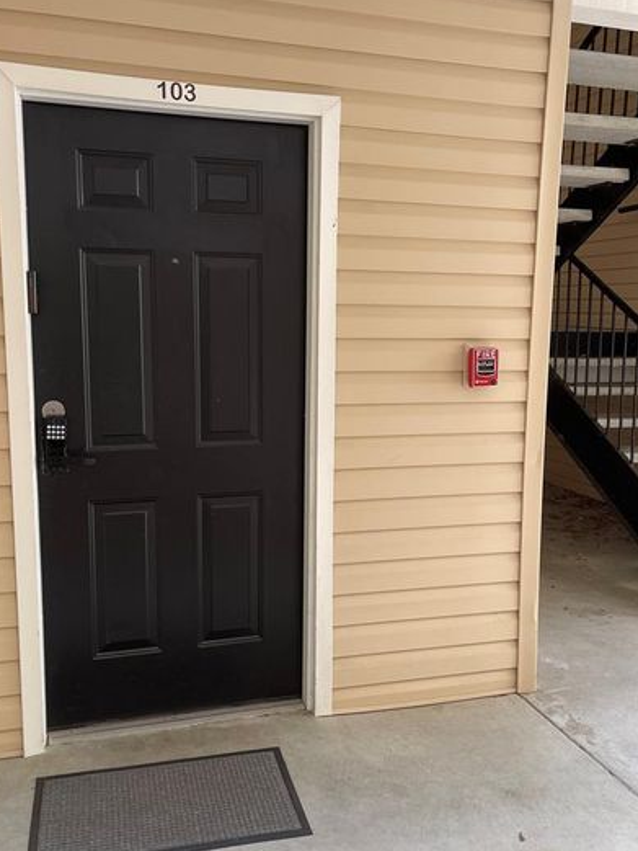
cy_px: 430
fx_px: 786
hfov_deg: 44.2
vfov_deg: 56.8
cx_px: 318
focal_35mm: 32
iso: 125
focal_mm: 5.1
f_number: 1.6
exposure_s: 1/83
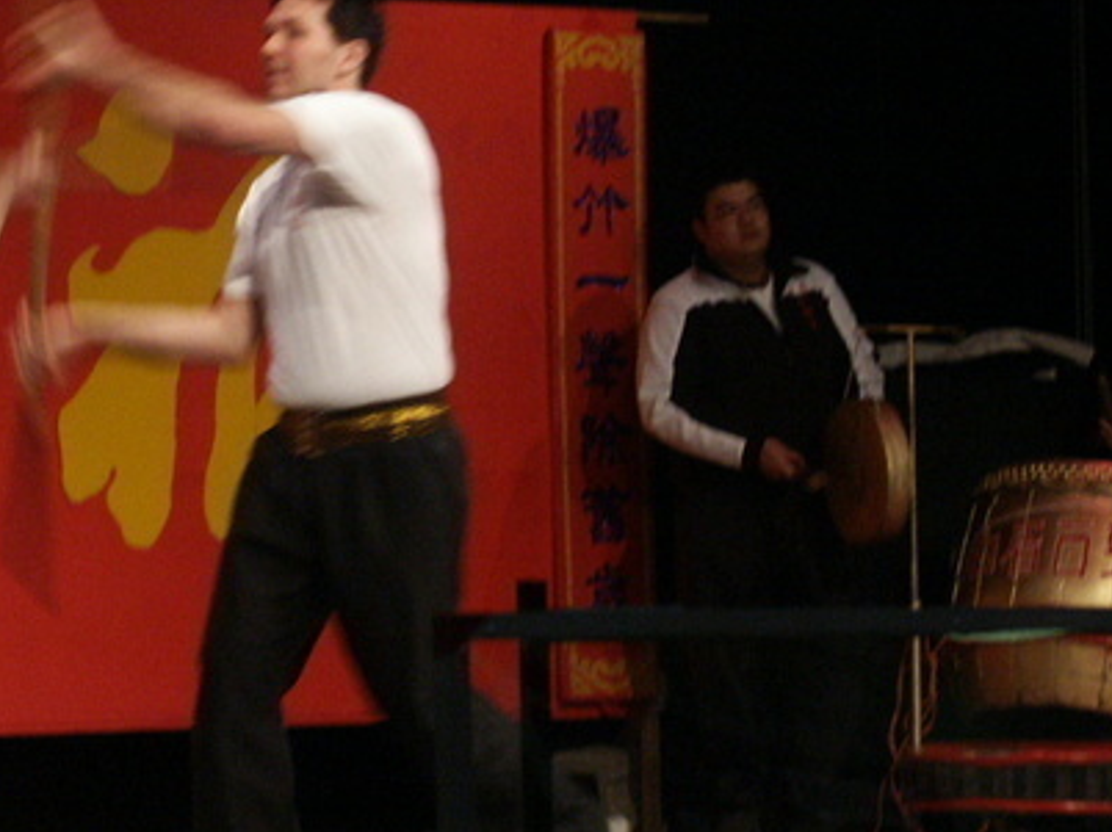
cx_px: 302
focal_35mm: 231
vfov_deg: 6.4
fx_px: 7416
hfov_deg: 8.6
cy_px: 232
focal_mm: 28.7
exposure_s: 1/45
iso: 200
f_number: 3.5
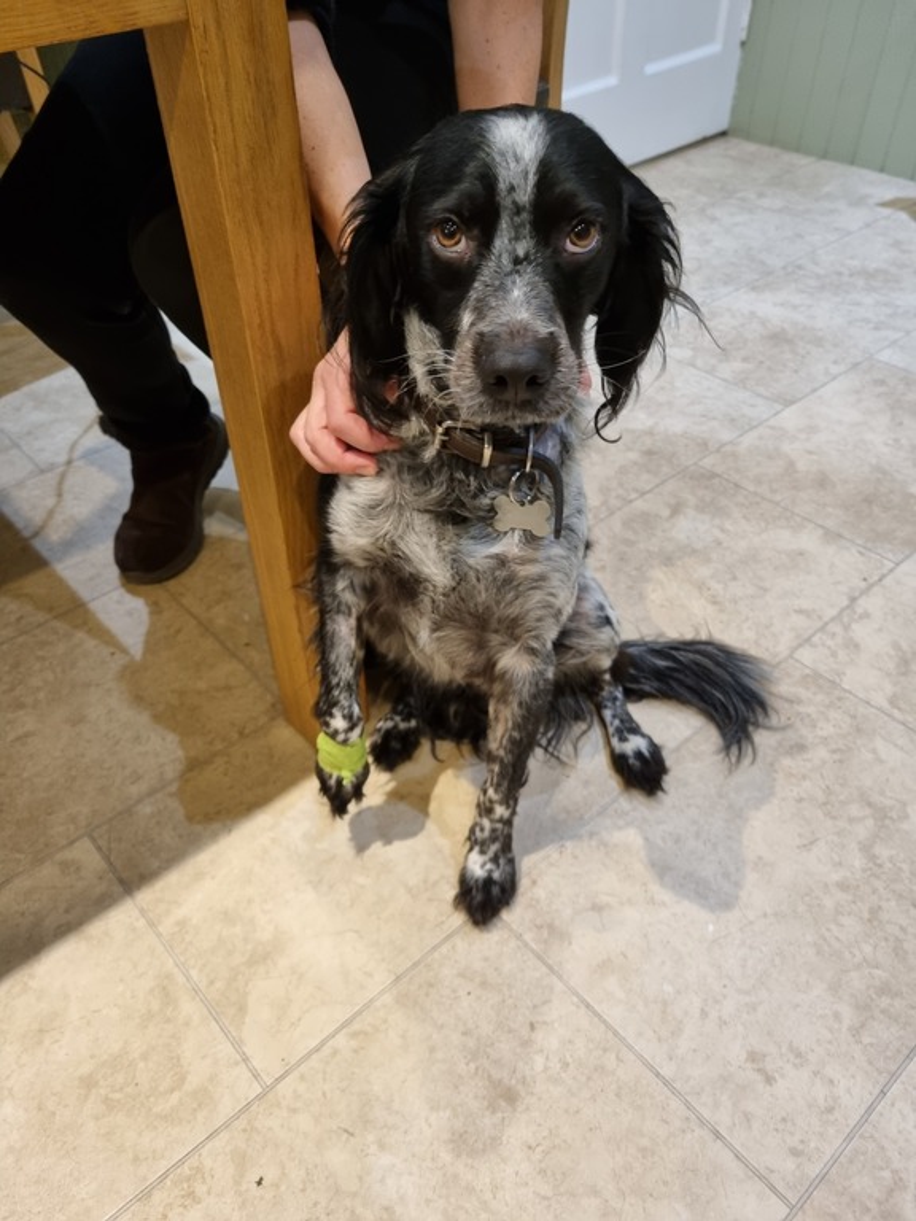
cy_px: 610
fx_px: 917
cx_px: 458
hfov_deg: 53.1
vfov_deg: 67.3
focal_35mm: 26
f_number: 1.8
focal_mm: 5.4
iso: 400
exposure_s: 1/50
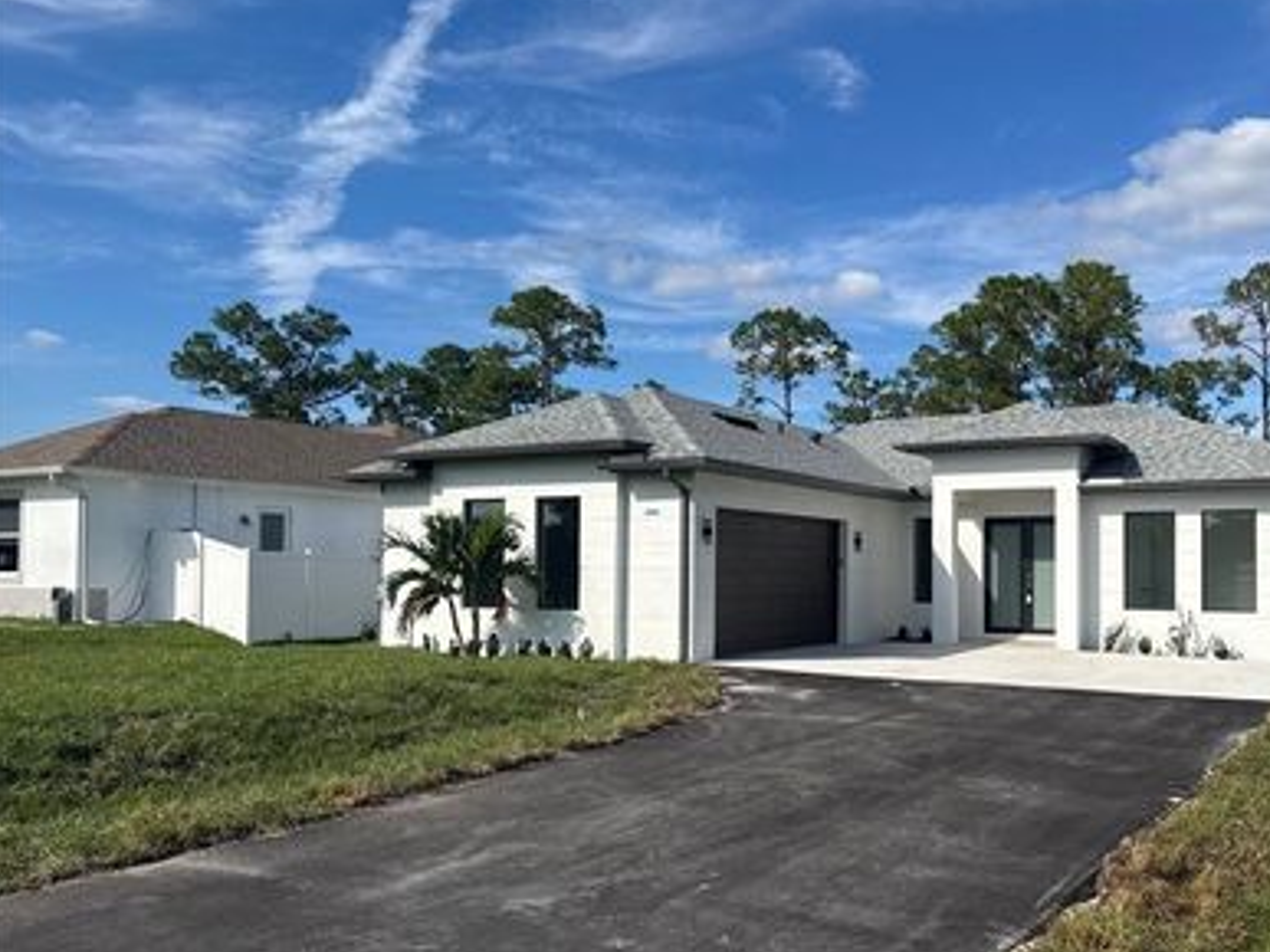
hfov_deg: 57.5
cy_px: 543
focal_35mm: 31
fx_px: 1137
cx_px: 807
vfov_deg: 45.3
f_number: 1.78
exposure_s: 1/6410
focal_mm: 6.76
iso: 80
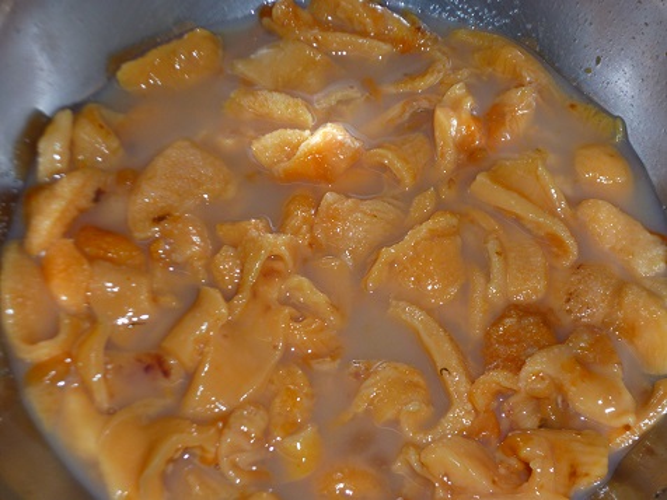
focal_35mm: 69
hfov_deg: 28.2
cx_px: 334
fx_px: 1330
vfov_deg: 21.3
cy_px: 250
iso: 100
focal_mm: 12.3
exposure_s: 1/60
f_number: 4.5
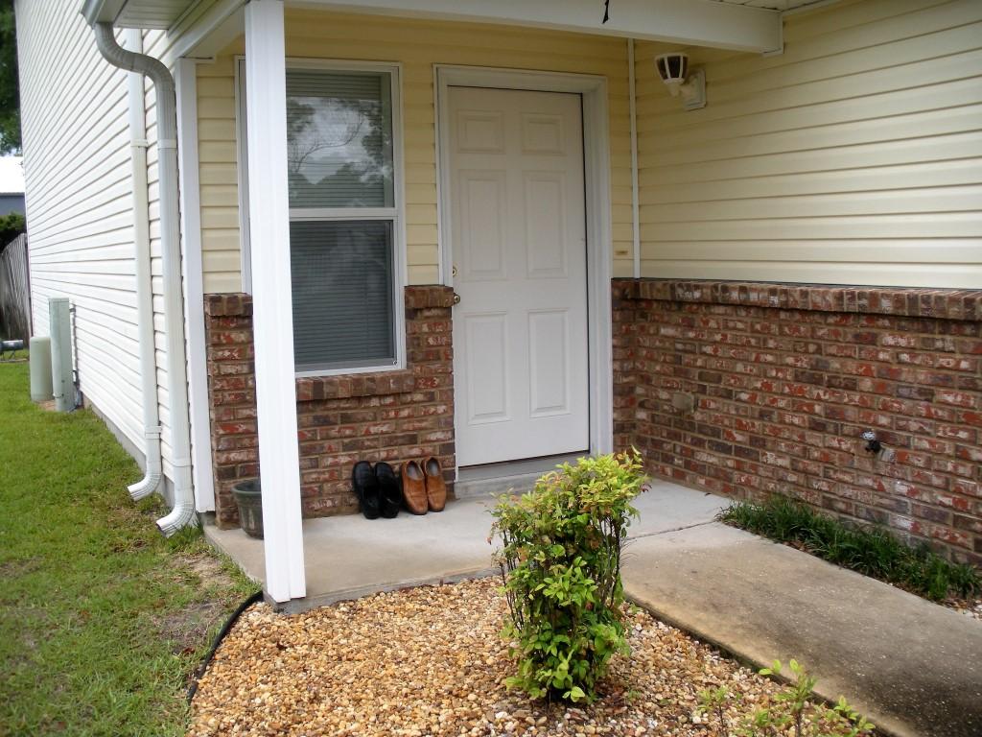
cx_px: 491
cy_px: 368
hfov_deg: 51.4
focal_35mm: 36
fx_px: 1021
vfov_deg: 39.7
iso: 64
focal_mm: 6.3
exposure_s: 1/152
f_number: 3.5
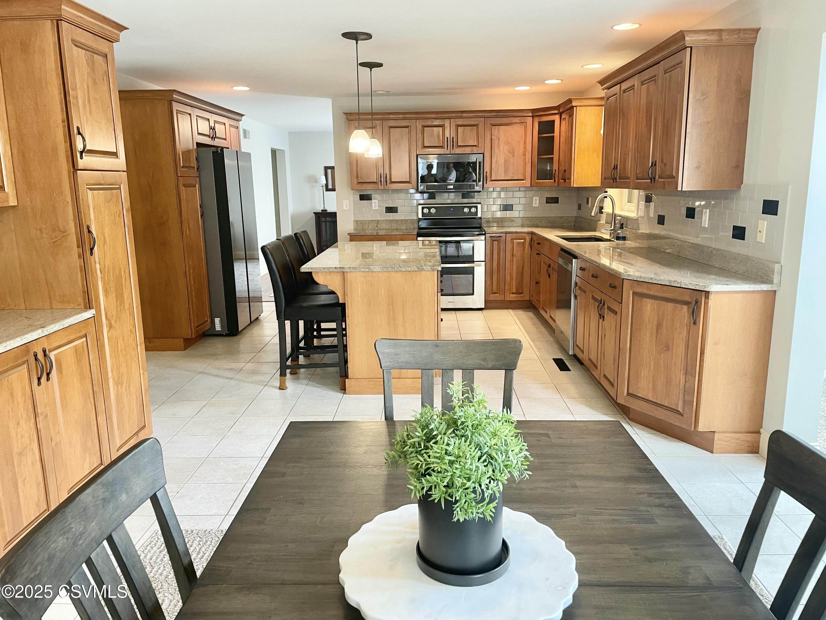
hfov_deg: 67.3
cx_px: 413
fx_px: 620
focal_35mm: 26
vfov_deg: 53.1
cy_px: 310
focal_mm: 4.2
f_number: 1.6
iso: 125
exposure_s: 1/60
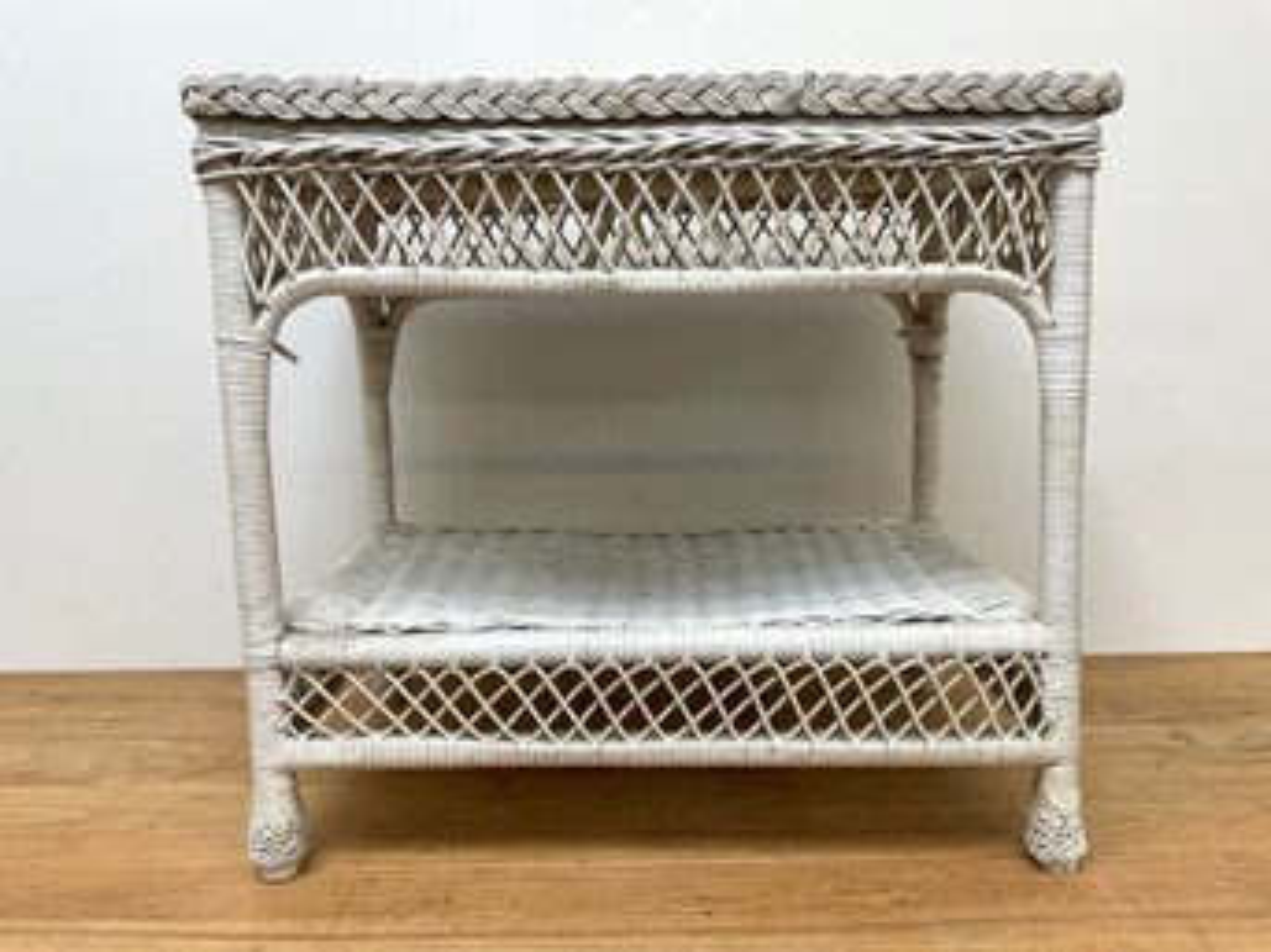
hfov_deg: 61.7
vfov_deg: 48.2
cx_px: 636
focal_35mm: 29
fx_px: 1064
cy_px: 476
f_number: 1.8
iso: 64
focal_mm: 3
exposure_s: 1/120
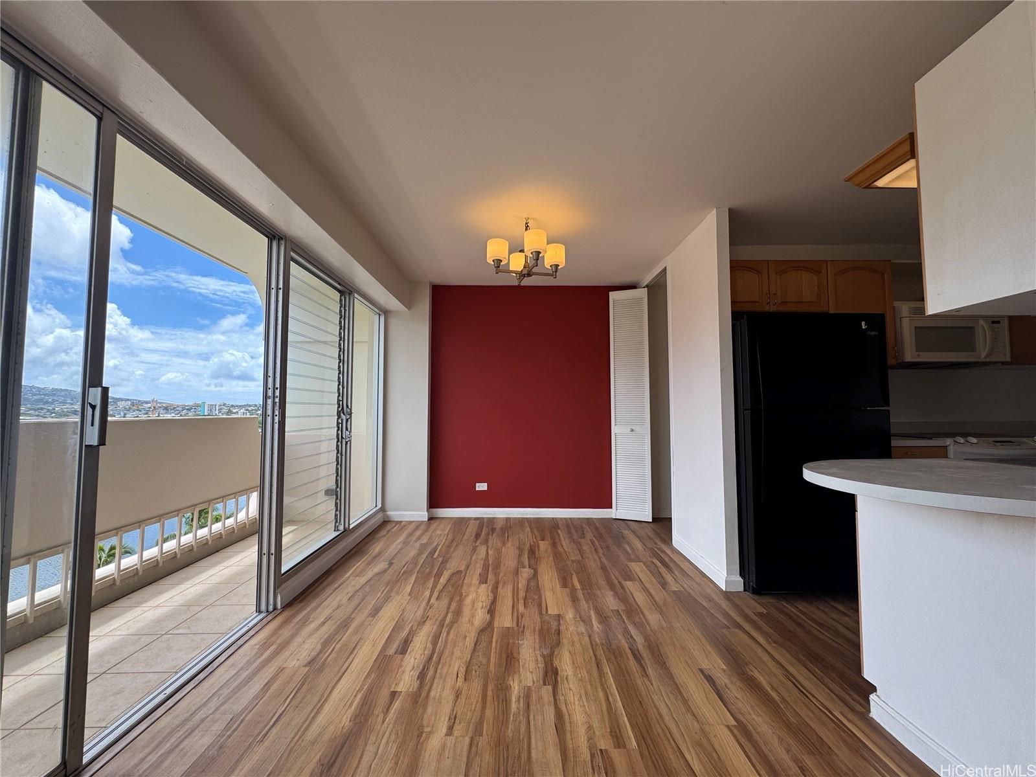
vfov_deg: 85.7
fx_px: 419
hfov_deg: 102.1
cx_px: 518
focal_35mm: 14
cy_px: 388
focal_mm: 2.22
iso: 40
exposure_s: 1/370
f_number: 2.2
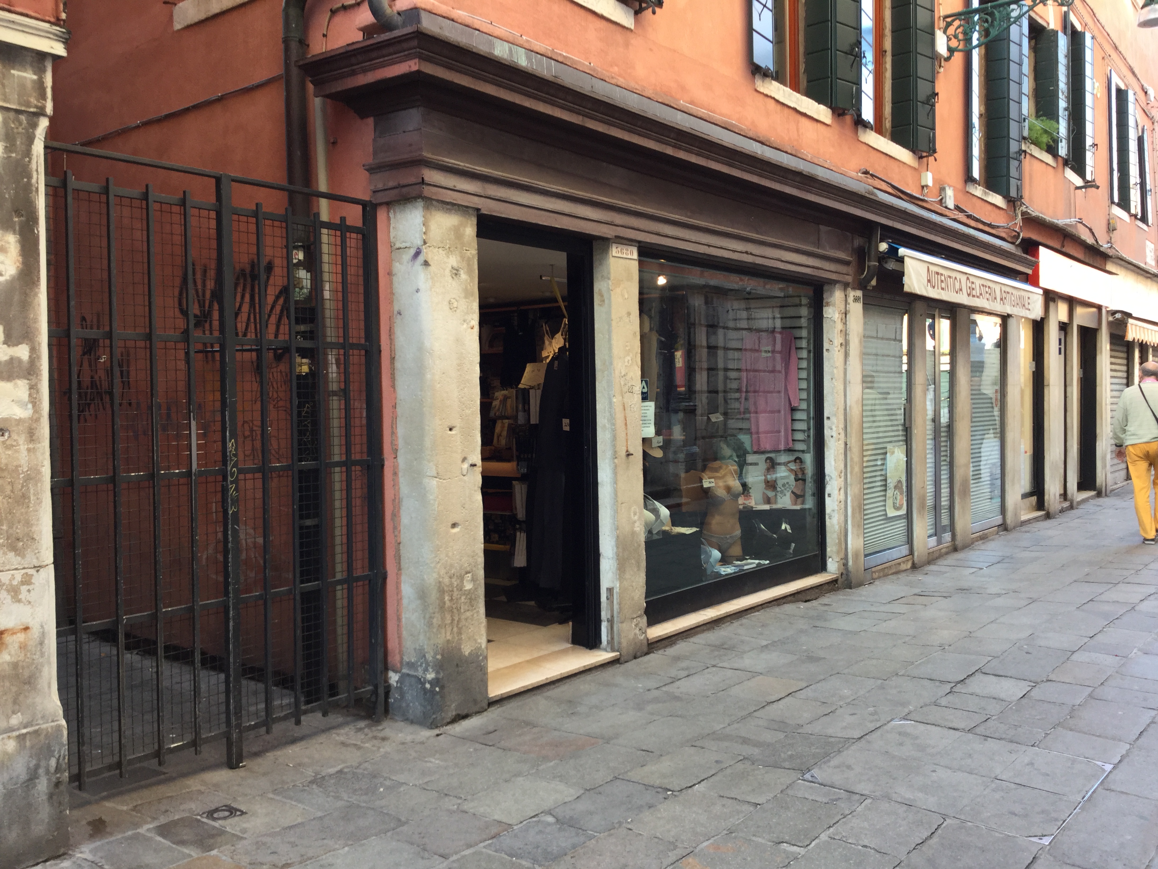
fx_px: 1037
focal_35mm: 31
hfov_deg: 58.4
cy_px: 434
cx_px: 579
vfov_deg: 45.4
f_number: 2.4
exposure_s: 1/50
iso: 32
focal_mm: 3.3
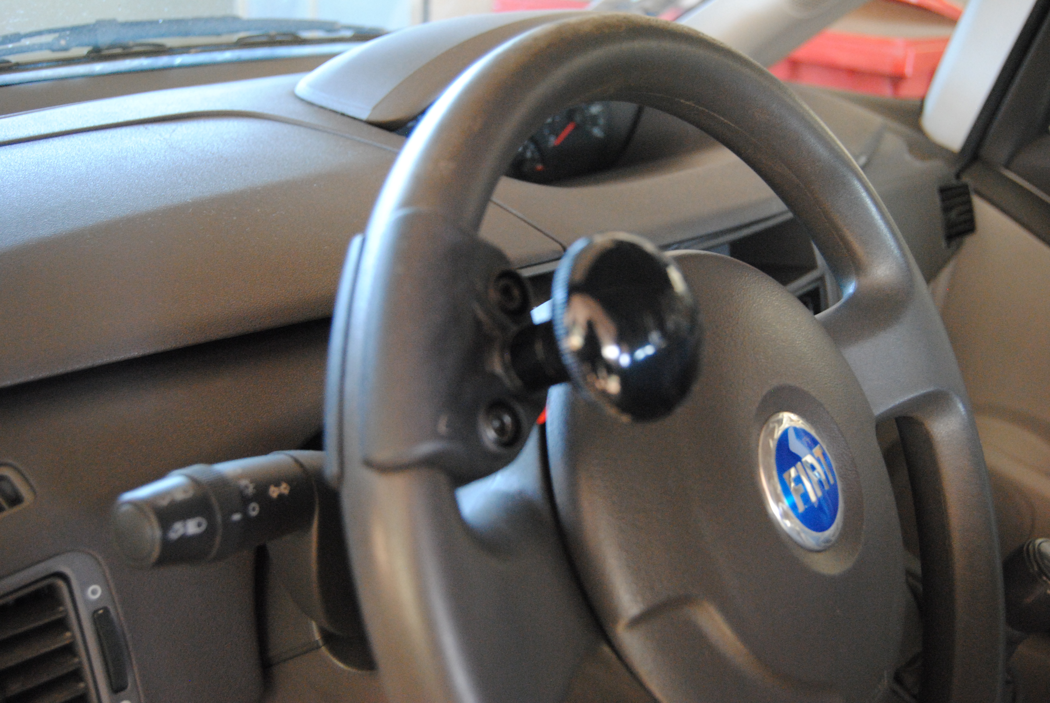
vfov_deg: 34.3
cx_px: 525
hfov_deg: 49.5
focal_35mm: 39
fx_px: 1139
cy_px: 352
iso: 1250
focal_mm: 26
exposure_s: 1/30
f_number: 4
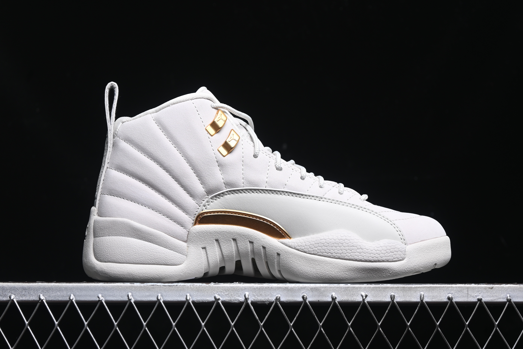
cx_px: 262
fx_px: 1089
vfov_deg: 18.2
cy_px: 174
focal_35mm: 75
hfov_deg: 27.0
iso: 160
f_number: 6.3
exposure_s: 1/60
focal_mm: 50
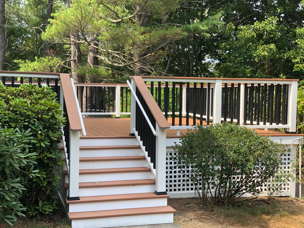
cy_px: 114
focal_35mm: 52
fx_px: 457
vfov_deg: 28.0
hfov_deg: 36.8
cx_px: 152
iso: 16
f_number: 2.4
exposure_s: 1/186
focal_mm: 6
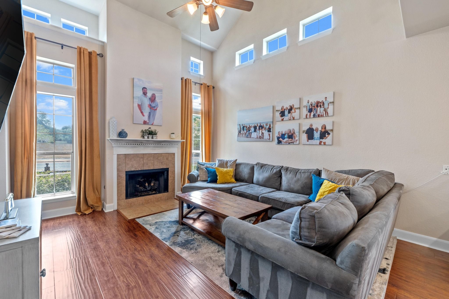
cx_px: 224
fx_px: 187
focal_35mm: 15
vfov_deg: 77.3
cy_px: 150
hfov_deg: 100.4
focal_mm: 10
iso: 250
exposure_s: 2
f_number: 11
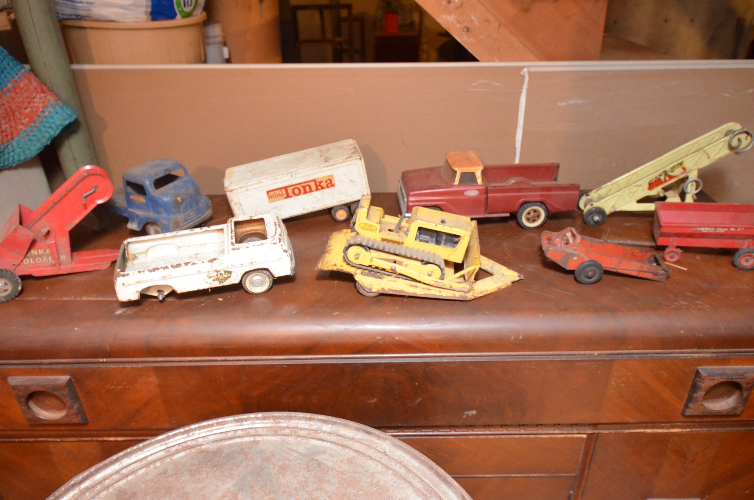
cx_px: 377
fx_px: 564
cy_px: 250
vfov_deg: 47.7
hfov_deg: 67.5
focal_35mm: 27
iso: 3200
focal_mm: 18
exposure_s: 1/60
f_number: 4.2
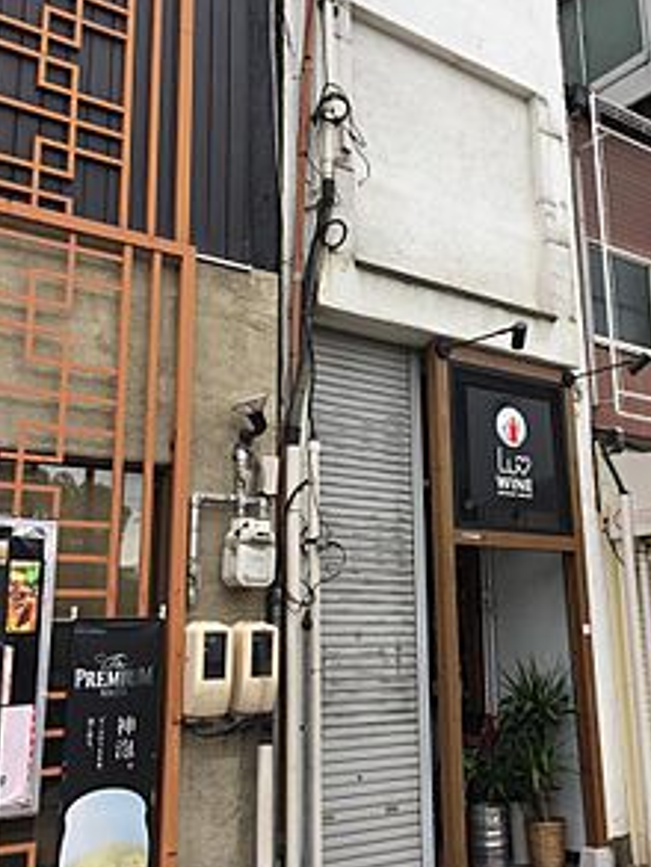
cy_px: 414
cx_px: 414
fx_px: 952
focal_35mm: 38
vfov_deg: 48.9
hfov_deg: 37.5
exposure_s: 1/520
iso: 32
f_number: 2.2
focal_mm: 4.15
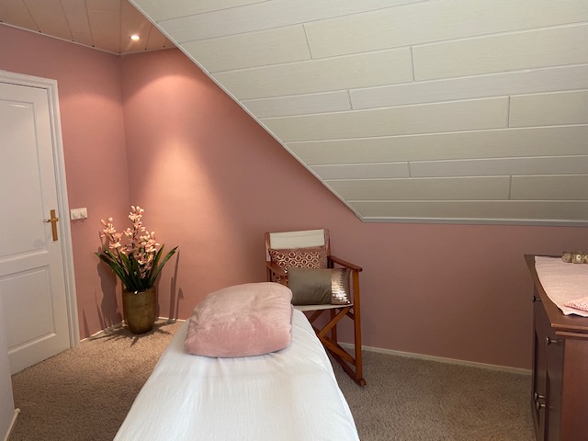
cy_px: 220
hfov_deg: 67.3
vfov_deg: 53.1
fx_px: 442
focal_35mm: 26
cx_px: 294
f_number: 1.8
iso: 160
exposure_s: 1/50
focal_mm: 4.25
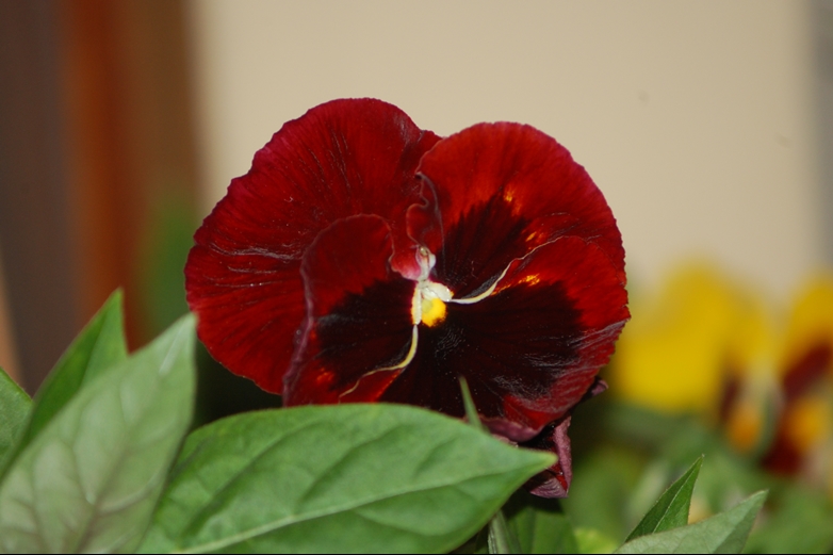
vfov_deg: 4.4
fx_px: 7287
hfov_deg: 6.5
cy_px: 278
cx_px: 416
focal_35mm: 315
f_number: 6
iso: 400
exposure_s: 1/60
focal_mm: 210
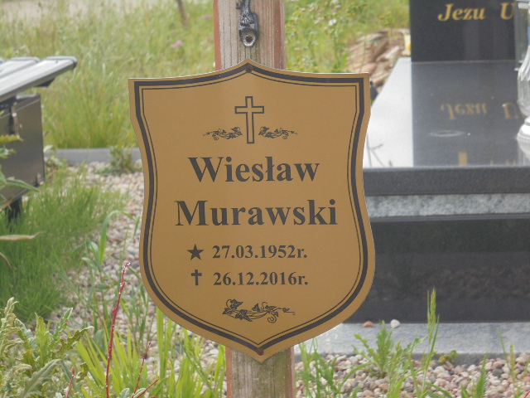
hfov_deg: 16.1
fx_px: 1868
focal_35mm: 122
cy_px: 199
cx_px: 265
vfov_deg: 12.1
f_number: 5.6
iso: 100
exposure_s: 1/160
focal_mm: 21.8
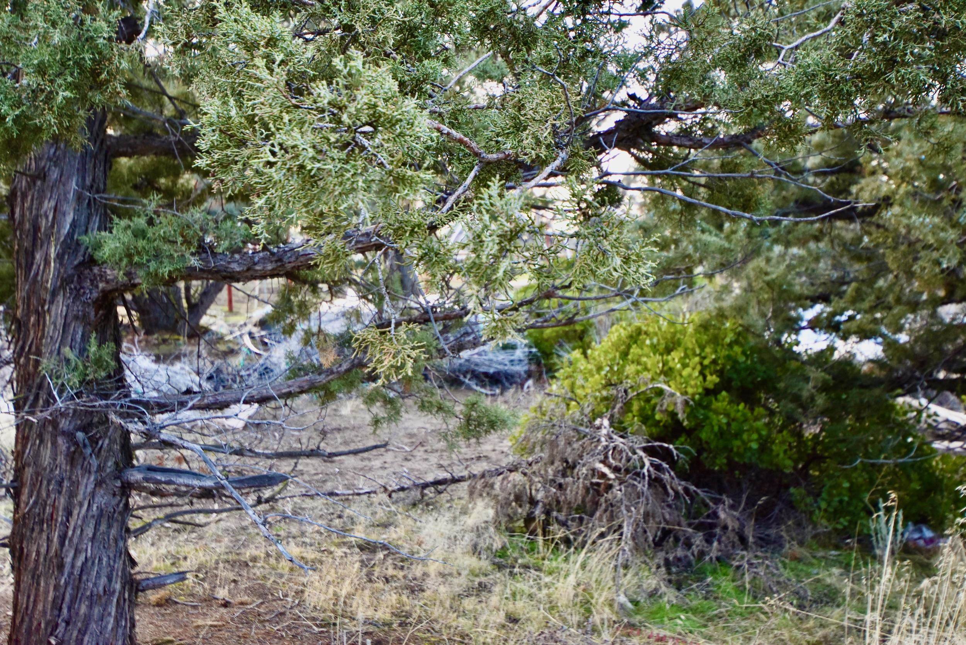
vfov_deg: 36.9
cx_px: 483
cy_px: 322
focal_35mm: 36
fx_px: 966
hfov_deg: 53.1
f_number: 4.5
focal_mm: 24
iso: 720
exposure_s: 1/250
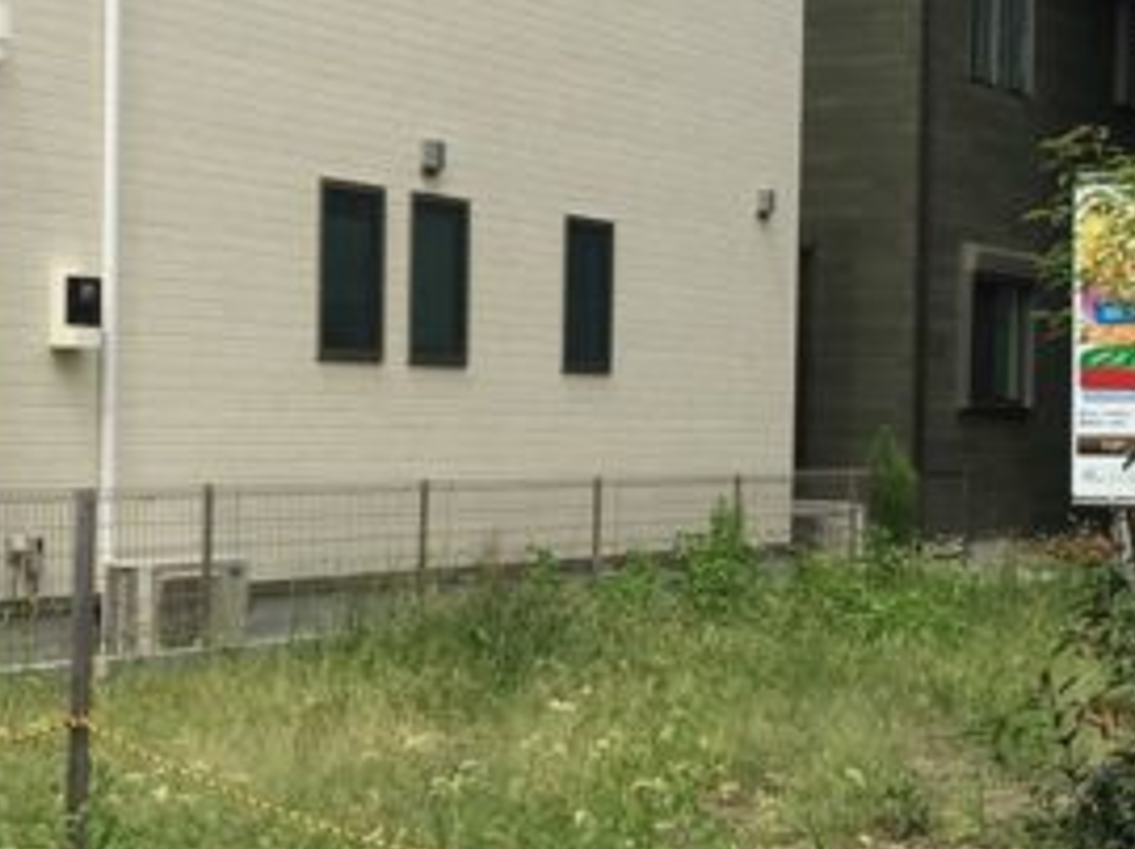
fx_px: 2817
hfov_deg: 22.7
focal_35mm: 86
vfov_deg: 17.1
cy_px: 509
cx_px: 694
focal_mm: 4.15
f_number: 2.2
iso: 25
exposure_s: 1/1972
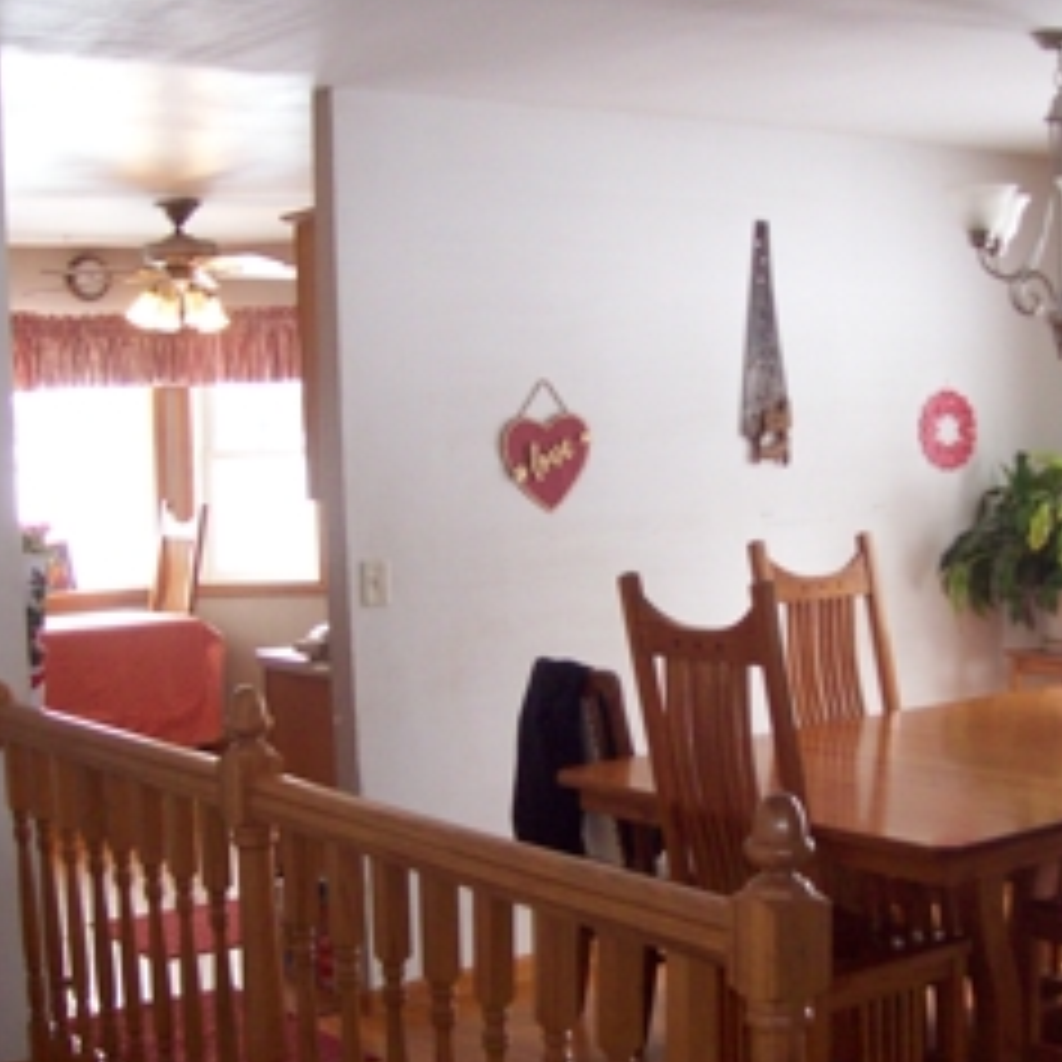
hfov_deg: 31.4
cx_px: 688
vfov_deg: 31.6
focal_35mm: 54
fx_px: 1874
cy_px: 549
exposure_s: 1/64
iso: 140
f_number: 2.7
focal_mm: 6
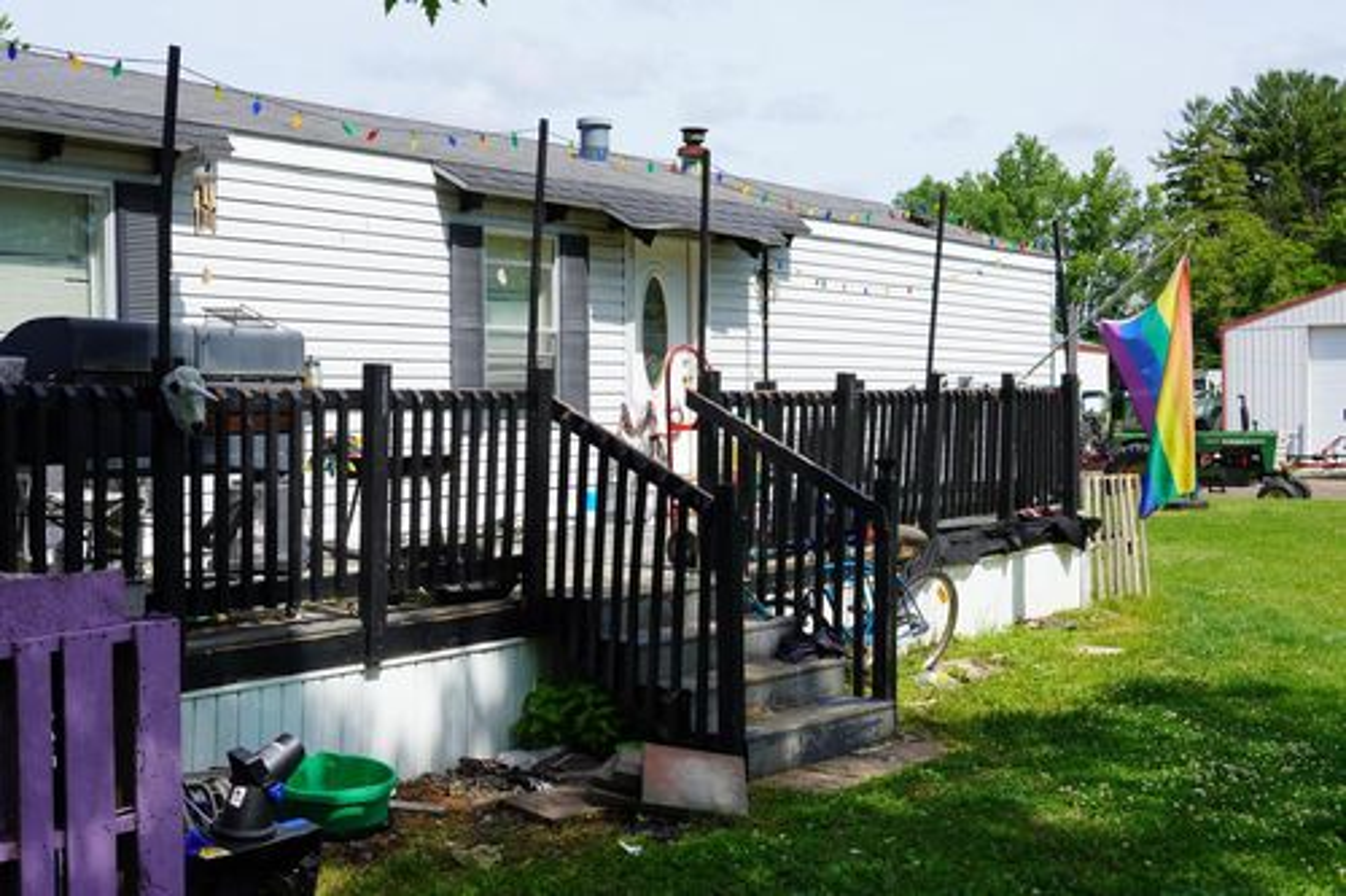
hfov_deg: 42.3
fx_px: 1738
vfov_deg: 28.9
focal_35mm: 46
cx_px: 673
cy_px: 448
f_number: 10
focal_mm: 31
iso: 100
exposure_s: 1/125
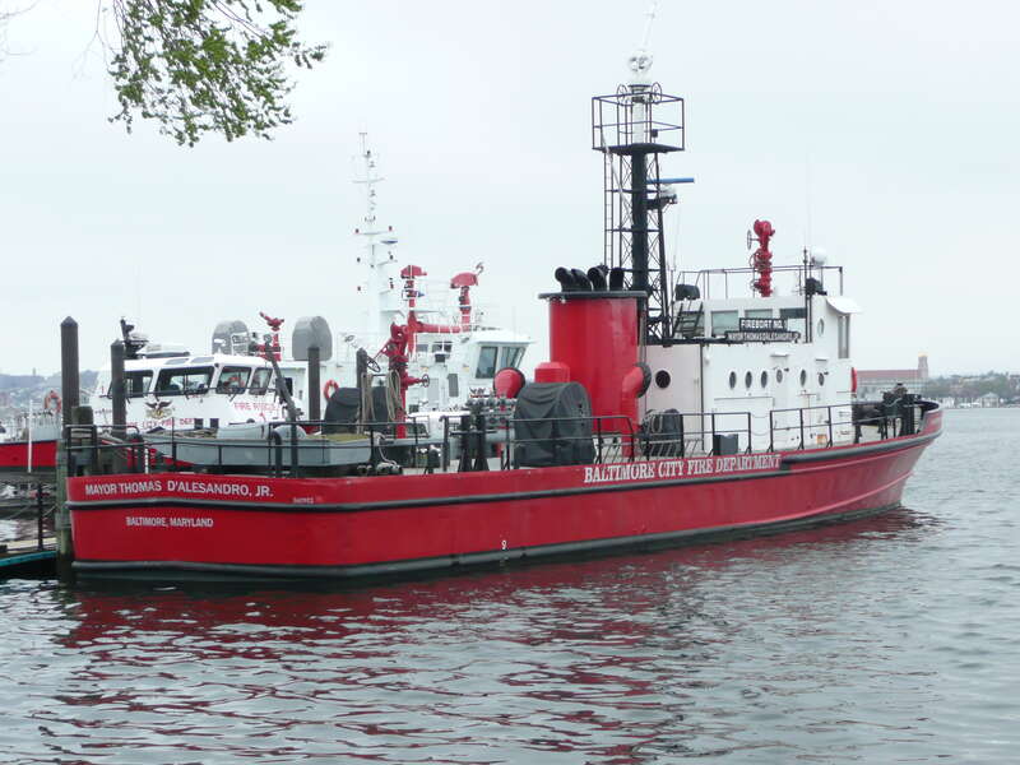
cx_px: 510
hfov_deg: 25.3
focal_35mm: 77
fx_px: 2269
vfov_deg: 19.1
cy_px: 382
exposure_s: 1/250
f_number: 4.6
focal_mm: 12.7
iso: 200
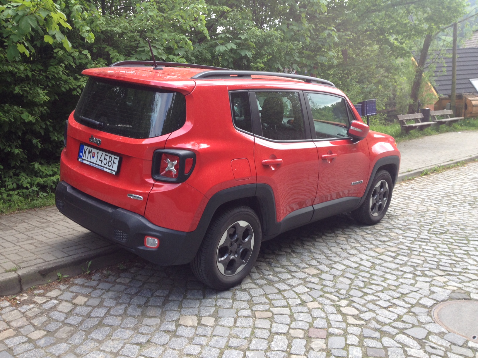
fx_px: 483
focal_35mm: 35
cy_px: 179
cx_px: 239
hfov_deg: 52.6
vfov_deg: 40.7
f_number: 2.4
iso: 50
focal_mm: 4.28
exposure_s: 1/174
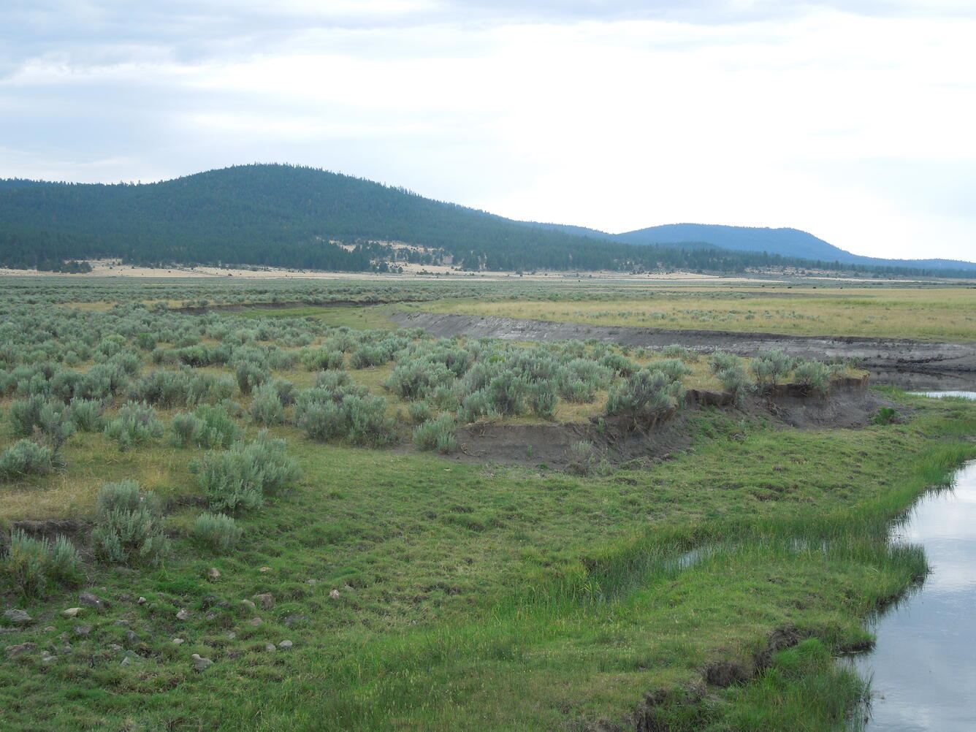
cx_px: 488
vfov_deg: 30.3
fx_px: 1353
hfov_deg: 39.7
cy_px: 366
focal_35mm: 48
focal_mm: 8.7
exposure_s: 1/250
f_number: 4
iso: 100
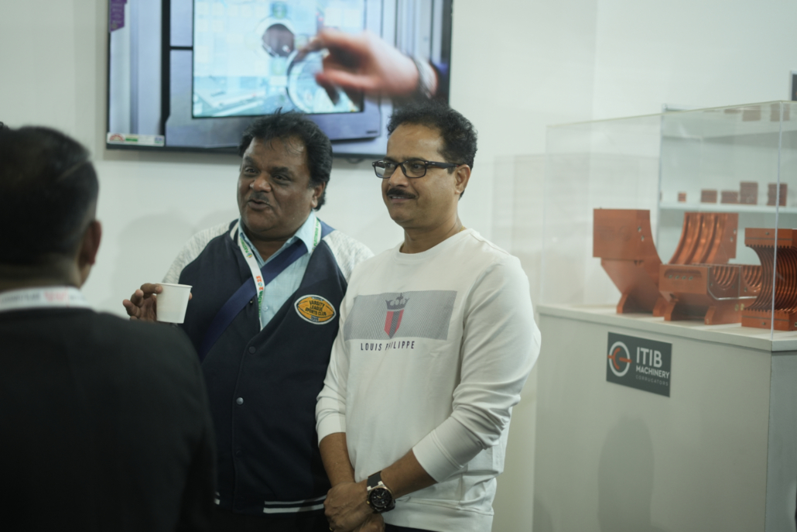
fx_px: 1107
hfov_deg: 39.6
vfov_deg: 27.0
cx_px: 398
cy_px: 266
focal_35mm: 50
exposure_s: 1/200
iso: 400
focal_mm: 50
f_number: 1.8
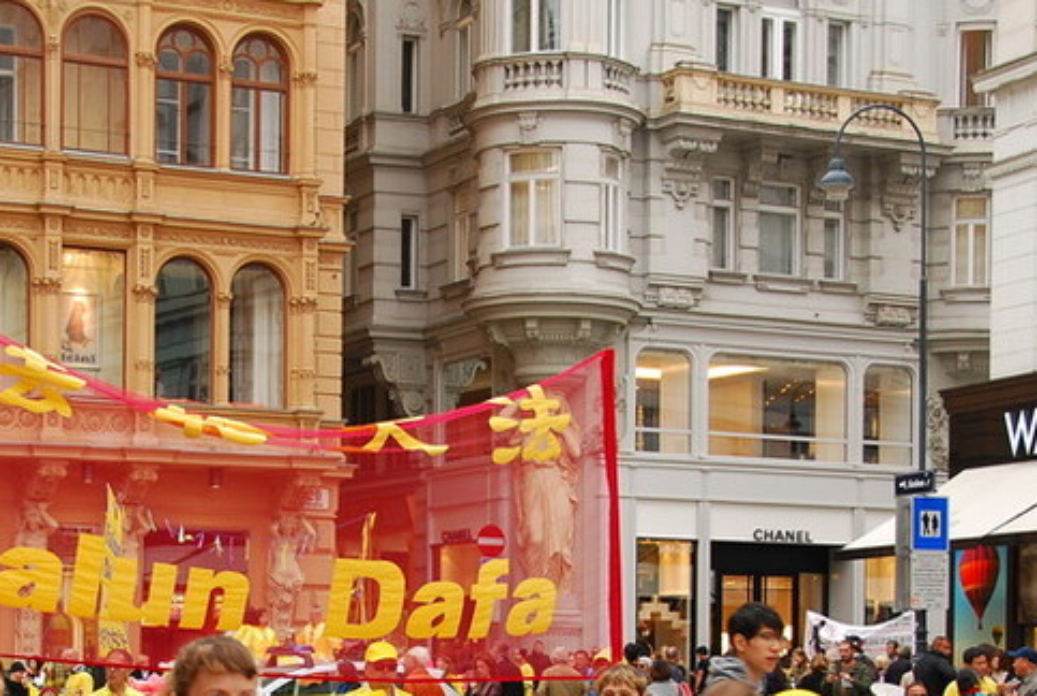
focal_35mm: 90
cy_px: 669
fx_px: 2598
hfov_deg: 22.5
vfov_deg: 15.0
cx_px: 384
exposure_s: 1/60
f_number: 5
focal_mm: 29
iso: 160
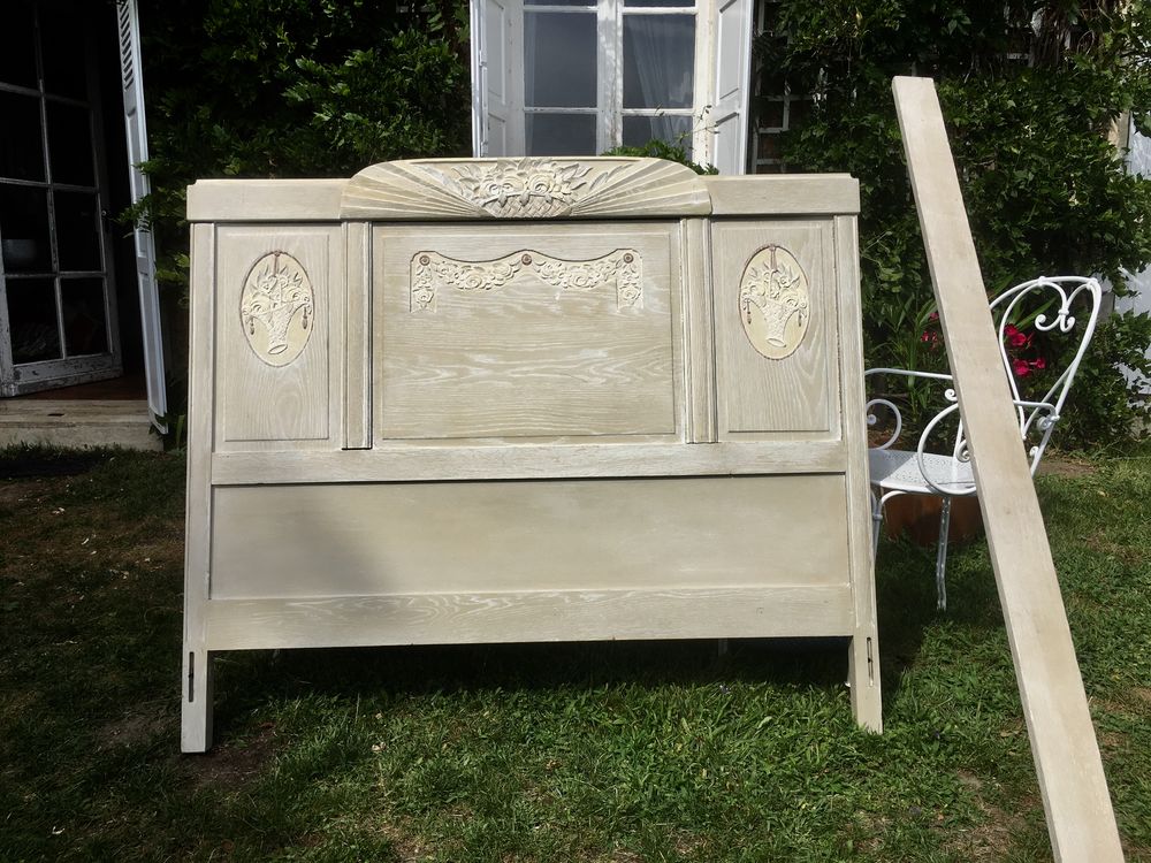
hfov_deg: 61.7
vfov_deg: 48.2
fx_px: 964
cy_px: 432
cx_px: 576
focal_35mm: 29
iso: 25
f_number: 2.2
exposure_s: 1/1183
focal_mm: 4.15
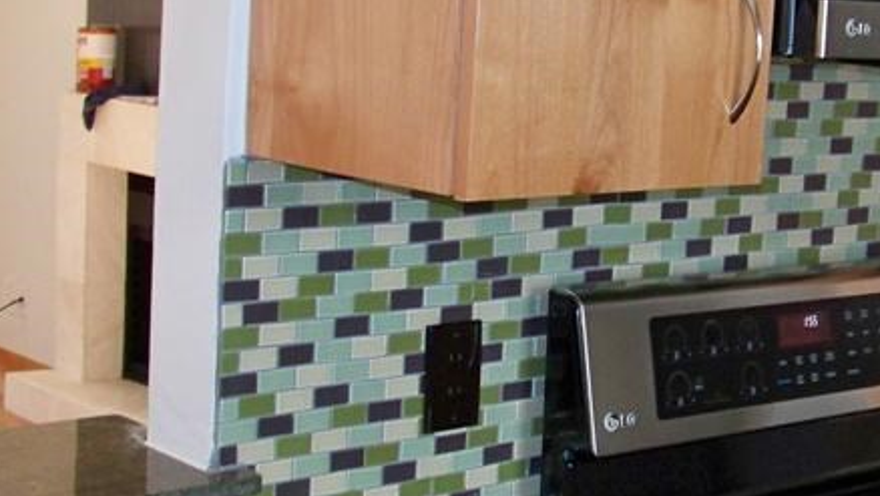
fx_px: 1961
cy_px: 305
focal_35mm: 84
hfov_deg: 25.2
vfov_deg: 14.4
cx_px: 563
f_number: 2.8
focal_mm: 5.85
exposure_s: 1/30
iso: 200
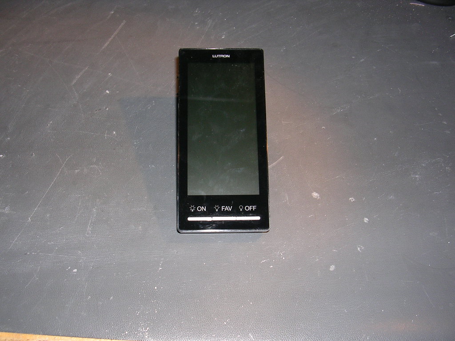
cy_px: 170
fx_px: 499
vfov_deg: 37.7
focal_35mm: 38
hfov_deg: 49.0
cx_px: 228
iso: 50
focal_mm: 5.8
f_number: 2.8
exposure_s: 1/60.1
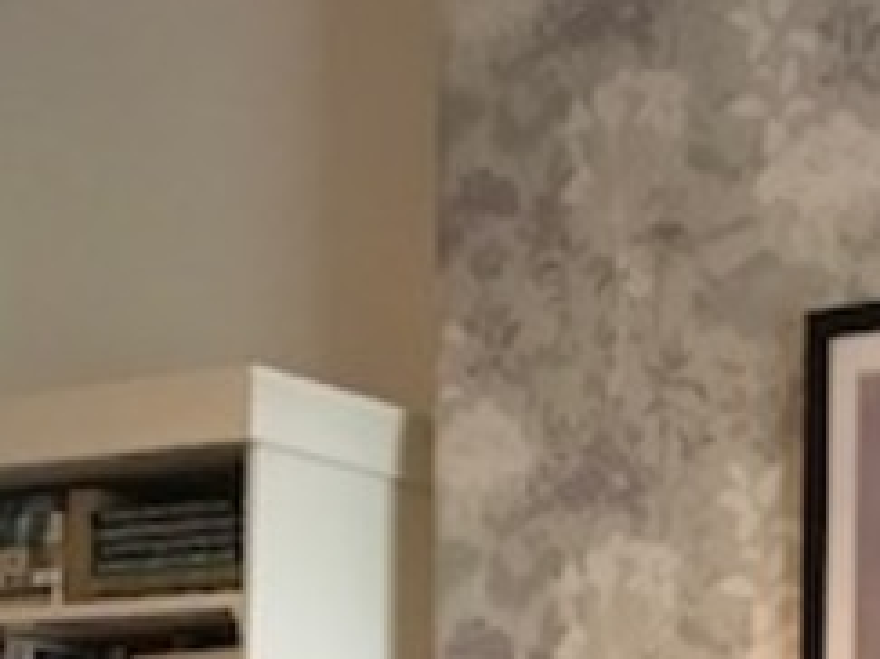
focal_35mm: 118
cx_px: 920
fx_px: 2998
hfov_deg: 16.3
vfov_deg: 11.2
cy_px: 1369
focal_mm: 3.99
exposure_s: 1/17
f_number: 1.8
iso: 100
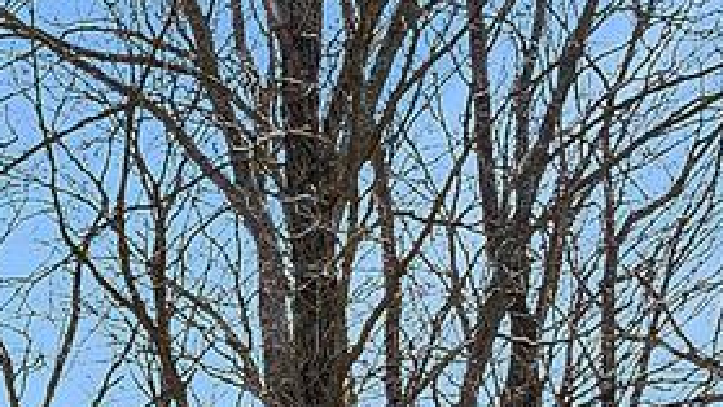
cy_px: 1176
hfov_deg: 6.7
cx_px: -967
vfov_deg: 3.9
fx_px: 5886
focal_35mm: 307
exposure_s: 1/1600
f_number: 6.3
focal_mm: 40
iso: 640
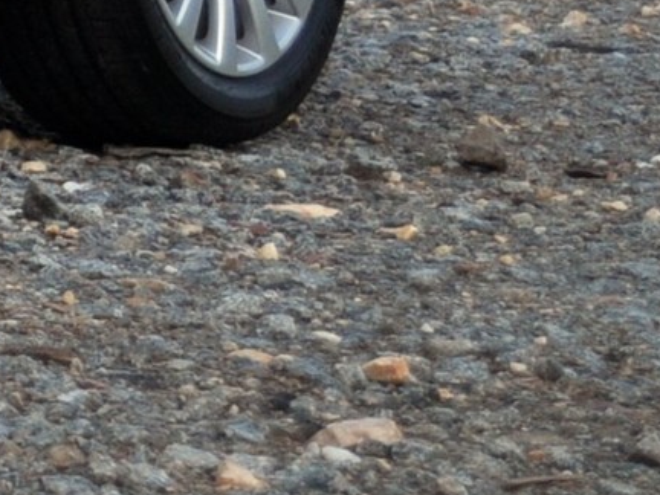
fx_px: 4767
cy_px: -331
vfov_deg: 5.9
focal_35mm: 250
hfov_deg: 7.2
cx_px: -1238
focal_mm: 30
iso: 200
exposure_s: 1/80
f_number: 4.5
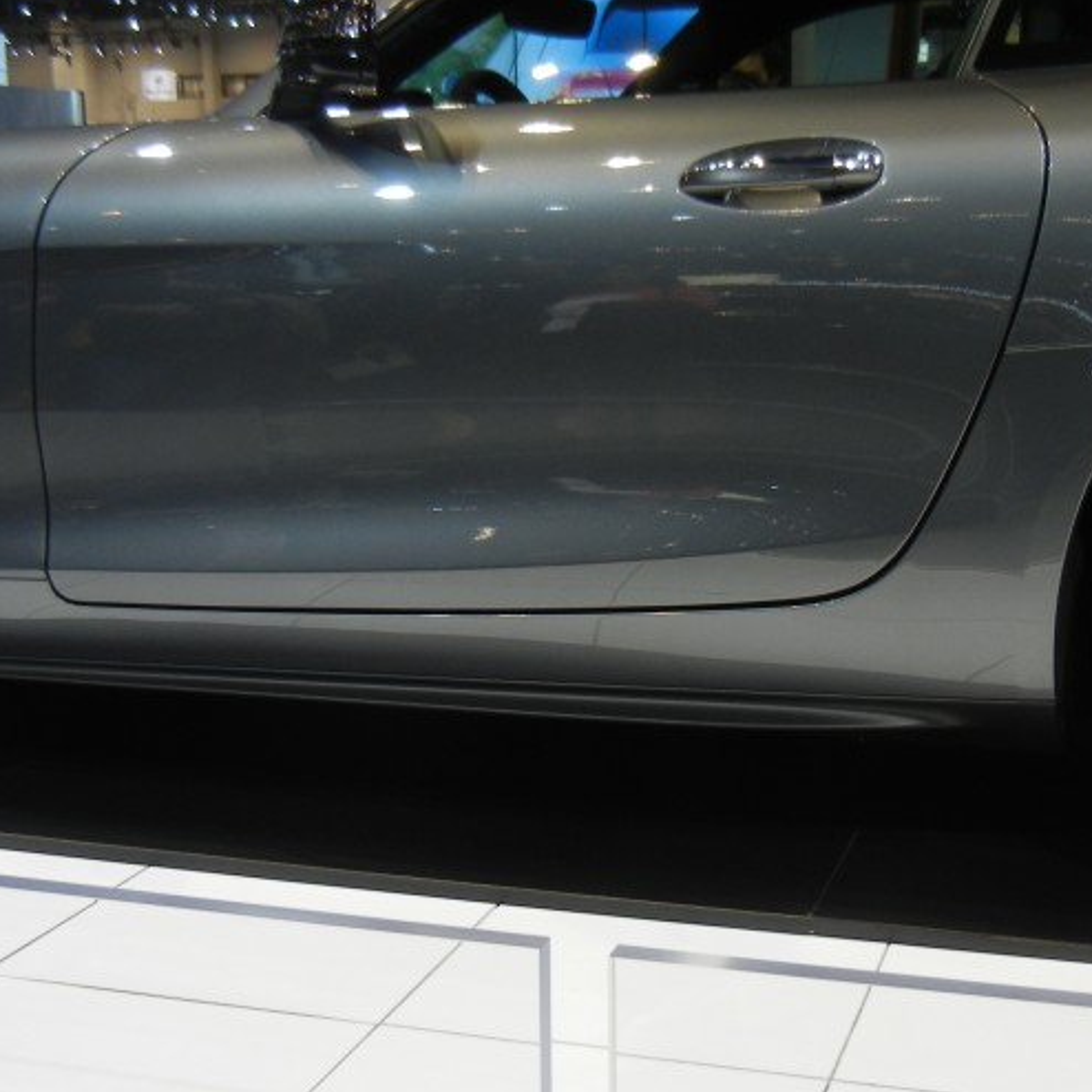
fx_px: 1963
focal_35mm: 55
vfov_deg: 31.1
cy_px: 546
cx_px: 654
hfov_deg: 31.0
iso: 160
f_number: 3.5
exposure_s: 1/60
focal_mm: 5.4
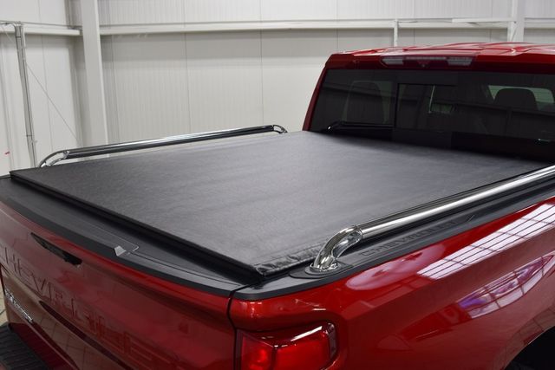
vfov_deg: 36.9
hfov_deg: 53.1
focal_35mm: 36
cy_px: 185
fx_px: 555
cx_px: 278
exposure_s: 1/25
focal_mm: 24
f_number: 7.1
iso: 400
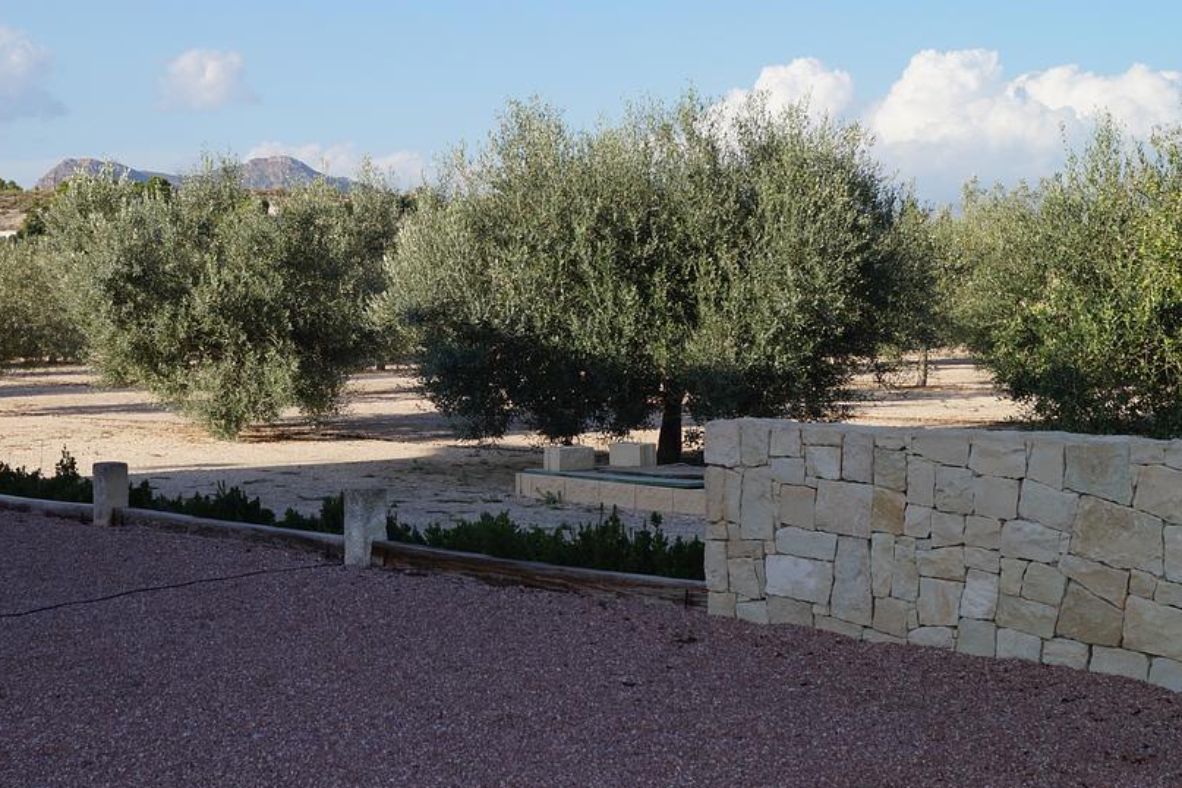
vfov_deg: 23.4
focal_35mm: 58
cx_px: 372
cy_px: 387
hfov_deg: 34.1
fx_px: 1904
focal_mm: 26
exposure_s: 1/125
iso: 100
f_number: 10
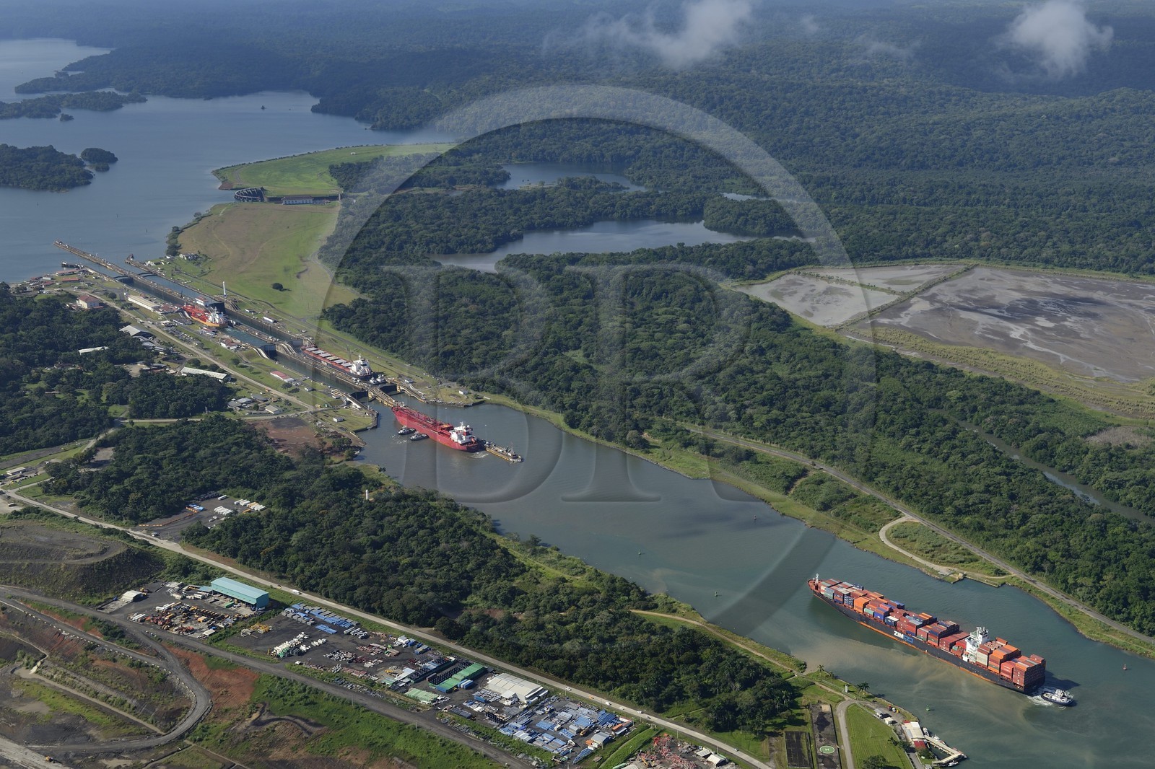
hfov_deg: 48.5
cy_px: 384
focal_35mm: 40
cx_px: 578
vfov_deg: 33.4
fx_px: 1283
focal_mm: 40
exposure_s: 1/800
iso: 320
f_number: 9
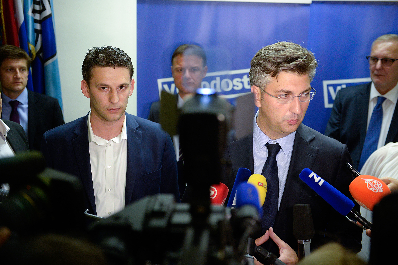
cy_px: 132
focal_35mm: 45
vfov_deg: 29.8
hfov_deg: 43.6
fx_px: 497
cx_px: 199
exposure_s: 1/320
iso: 2000
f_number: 3.2
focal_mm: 45
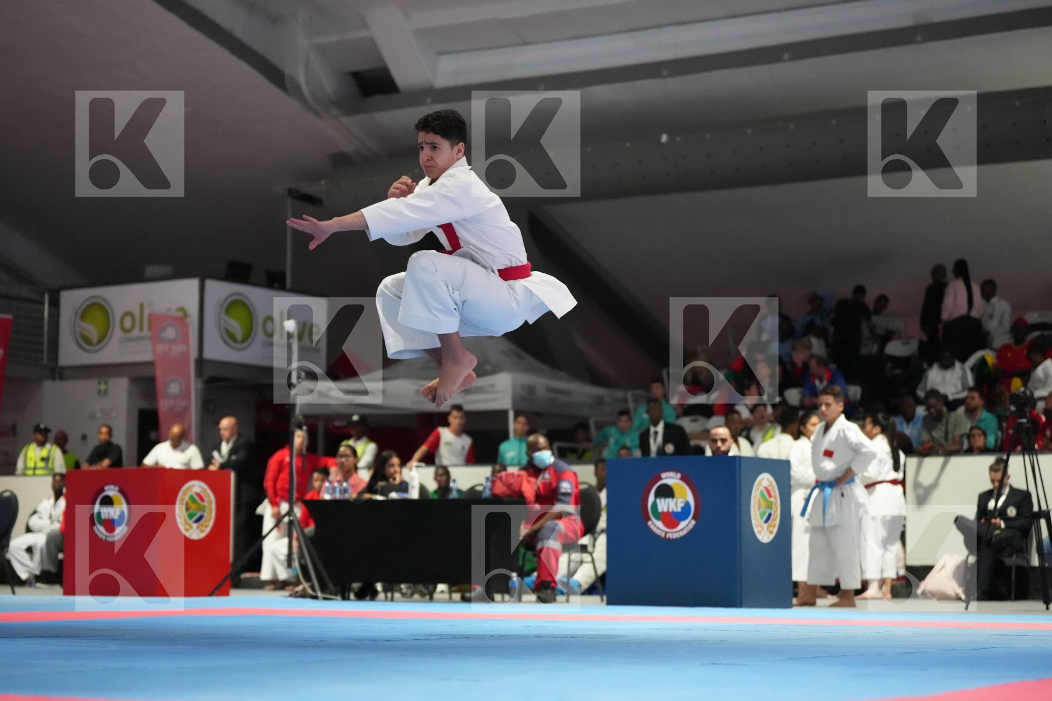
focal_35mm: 72
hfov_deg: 28.1
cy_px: 350
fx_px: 2104
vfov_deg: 18.9
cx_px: 526
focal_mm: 72
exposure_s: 1/500
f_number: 2.8
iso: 10000
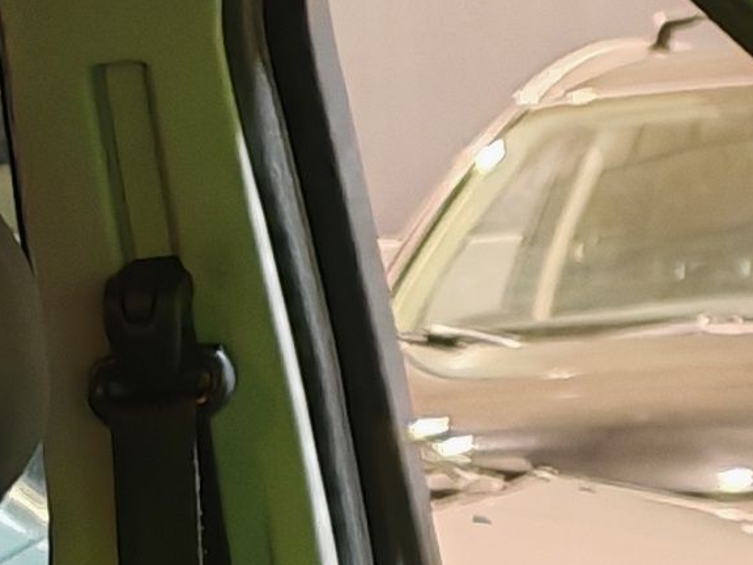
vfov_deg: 6.8
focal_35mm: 192
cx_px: -182
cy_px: 1857
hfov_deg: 10.1
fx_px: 4177
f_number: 1.4
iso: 100
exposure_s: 1/50
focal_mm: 6.83
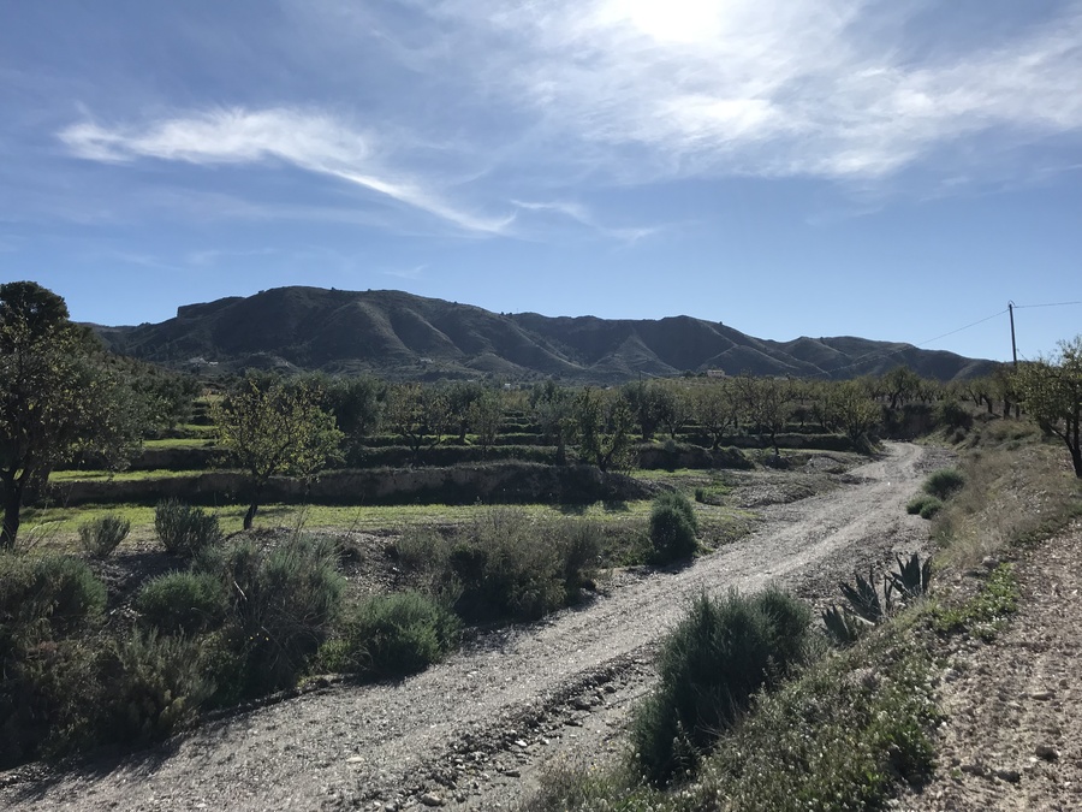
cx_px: 541
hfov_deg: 63.4
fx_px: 875
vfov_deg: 49.7
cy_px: 406
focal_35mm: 28
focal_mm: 3.99
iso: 20
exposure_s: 1/4566
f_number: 1.8
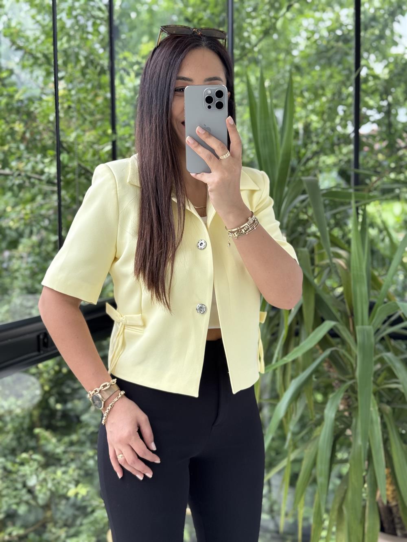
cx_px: 204
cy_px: 271
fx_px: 752
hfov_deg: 30.3
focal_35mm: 48
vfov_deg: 39.7
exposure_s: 1/269
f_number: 1.78
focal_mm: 6.76
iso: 64
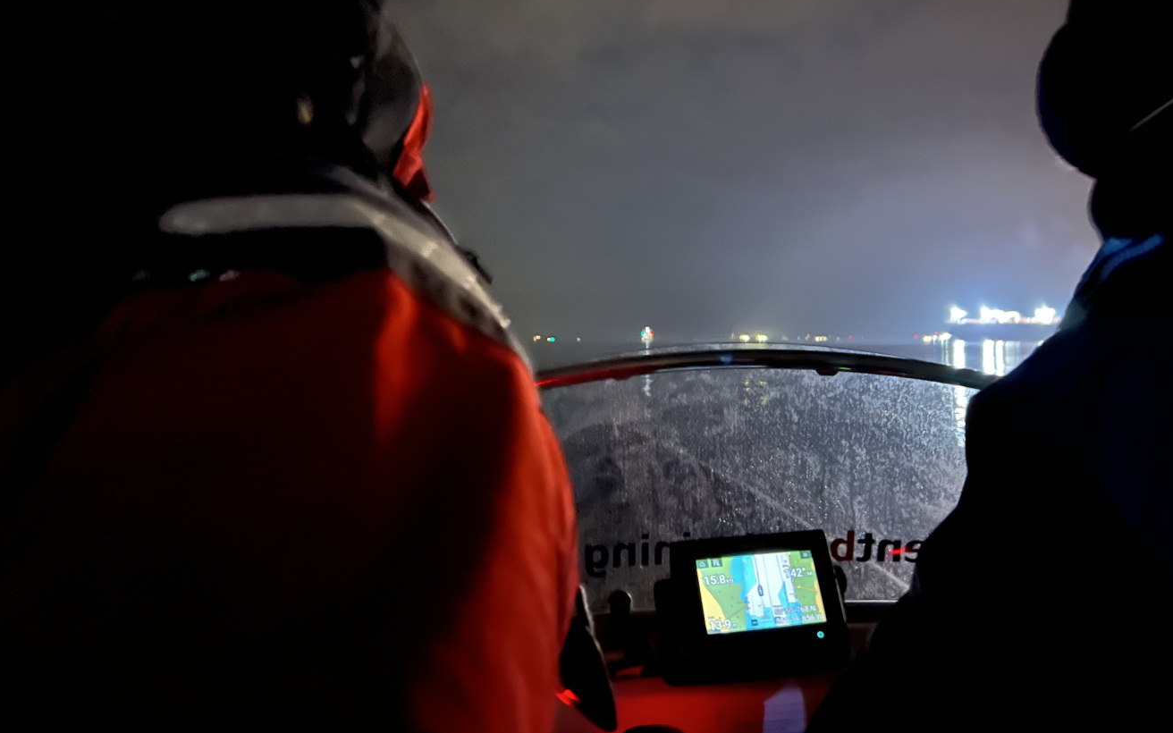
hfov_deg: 66.5
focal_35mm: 28
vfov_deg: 44.3
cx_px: 592
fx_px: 895
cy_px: 292
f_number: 1.5
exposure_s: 1/5
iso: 2000
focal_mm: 5.7
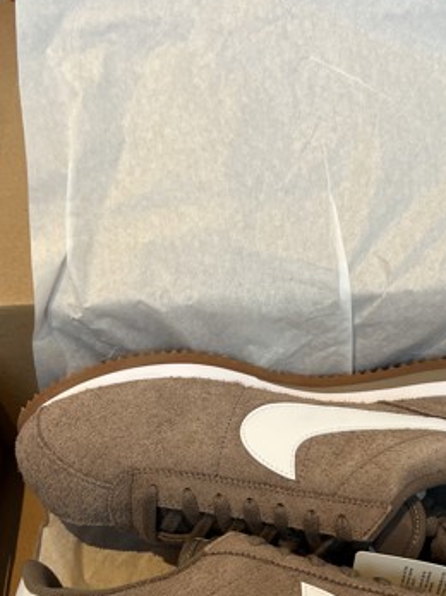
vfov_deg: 37.4
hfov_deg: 29.0
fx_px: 859
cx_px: 264
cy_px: 439
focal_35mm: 50
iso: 125
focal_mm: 5.7
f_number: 1.5
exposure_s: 1/50
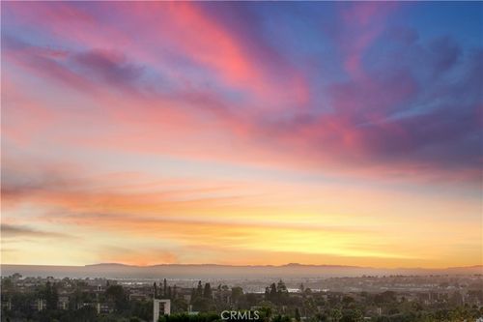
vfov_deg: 19.4
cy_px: 161
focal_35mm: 70
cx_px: 242
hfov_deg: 28.9
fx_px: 939
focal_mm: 70
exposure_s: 1/125
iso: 400
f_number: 7.1
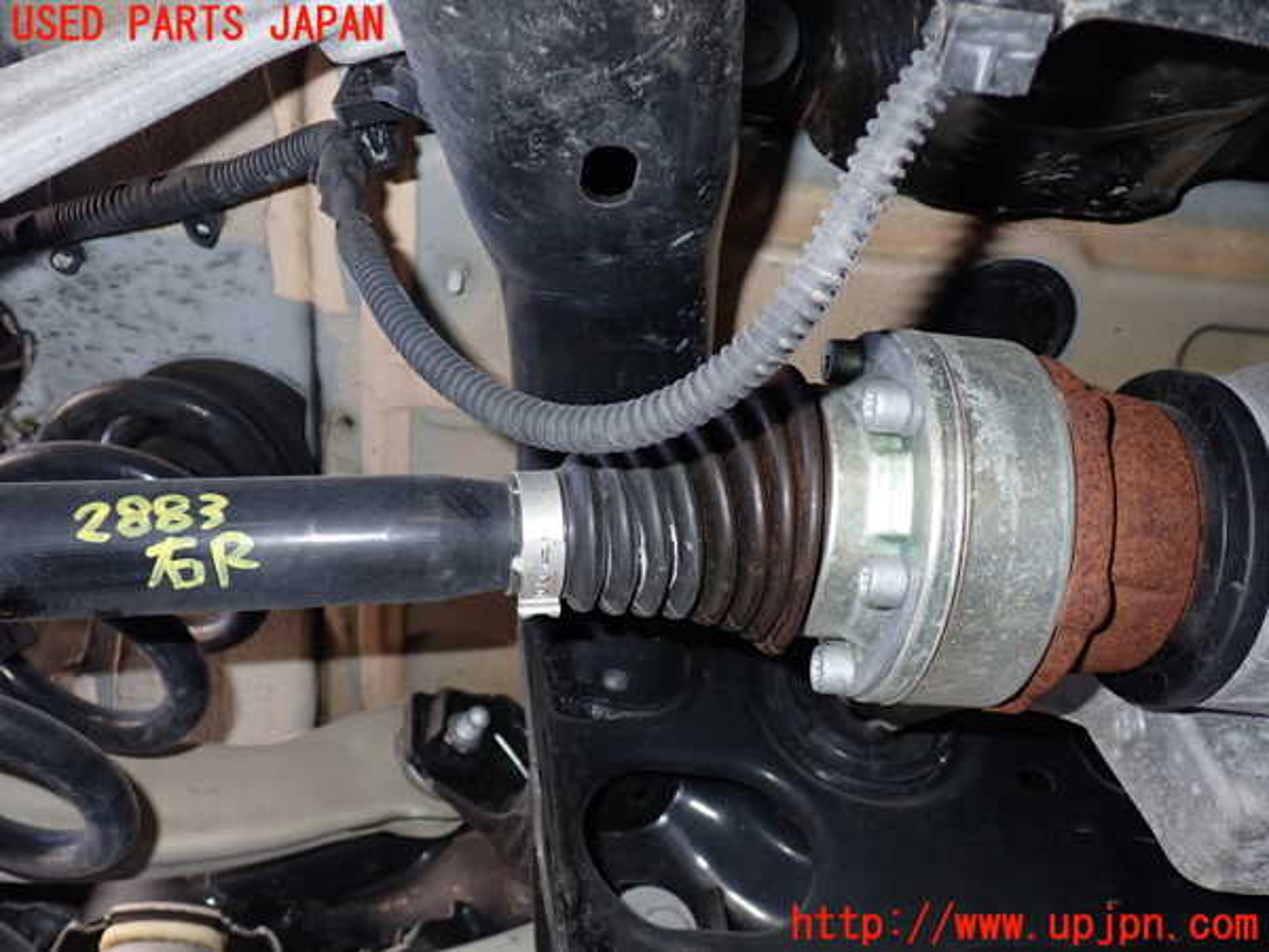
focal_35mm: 30
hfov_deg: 60.0
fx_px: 1100
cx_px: 634
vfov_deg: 46.8
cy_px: 476
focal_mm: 5.4
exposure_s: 1/30
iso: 200
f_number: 6.3
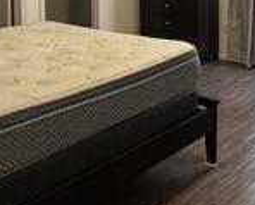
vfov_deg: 23.9
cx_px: 179
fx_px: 446
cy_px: -33
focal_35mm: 59
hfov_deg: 31.5
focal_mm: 2.22
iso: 200
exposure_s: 1/60
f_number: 2.2
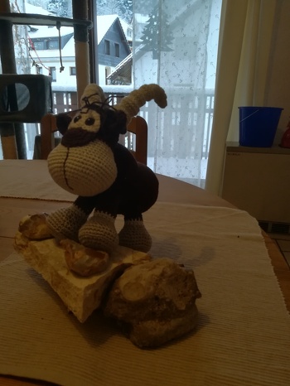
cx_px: 145
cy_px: 193
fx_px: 290
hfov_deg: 53.1
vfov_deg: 67.3
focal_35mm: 26
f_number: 2.2
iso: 320
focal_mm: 3.83
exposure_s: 1/33.3
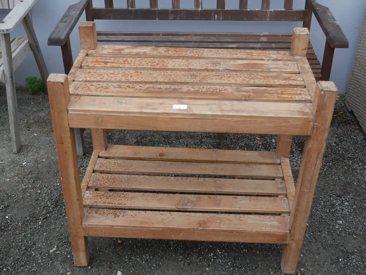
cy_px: 138
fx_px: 487
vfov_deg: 31.5
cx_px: 183
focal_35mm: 46
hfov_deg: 41.2
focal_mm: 23
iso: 200
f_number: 5.1
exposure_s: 1/100
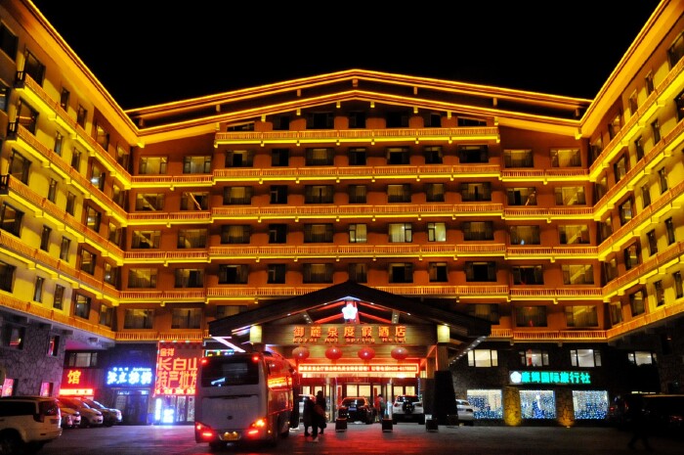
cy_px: 228
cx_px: 342
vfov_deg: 39.9
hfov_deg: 57.3
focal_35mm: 33
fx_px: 626
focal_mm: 22
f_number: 5.6
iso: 2500
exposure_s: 1/30
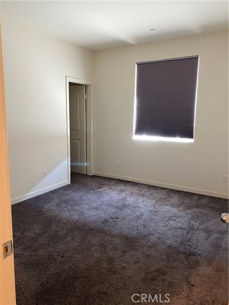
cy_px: 152
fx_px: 229
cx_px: 114
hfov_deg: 53.1
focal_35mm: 26
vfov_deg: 67.3
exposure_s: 1/40
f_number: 1.8
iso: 320
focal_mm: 4.25
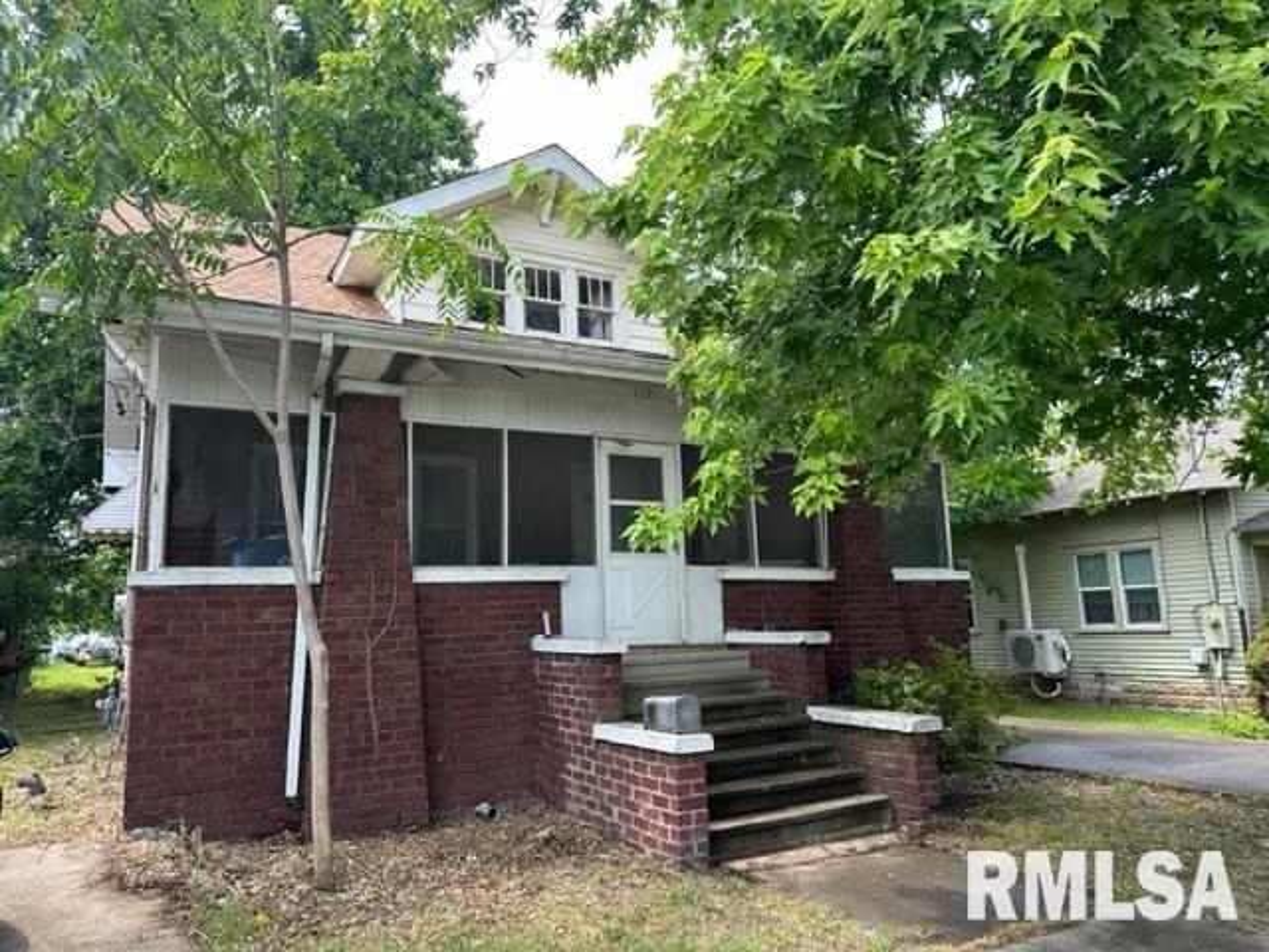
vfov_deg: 56.8
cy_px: 476
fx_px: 880
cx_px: 634
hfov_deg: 71.6
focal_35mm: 24
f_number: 1.78
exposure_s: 1/785
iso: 80
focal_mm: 6.86
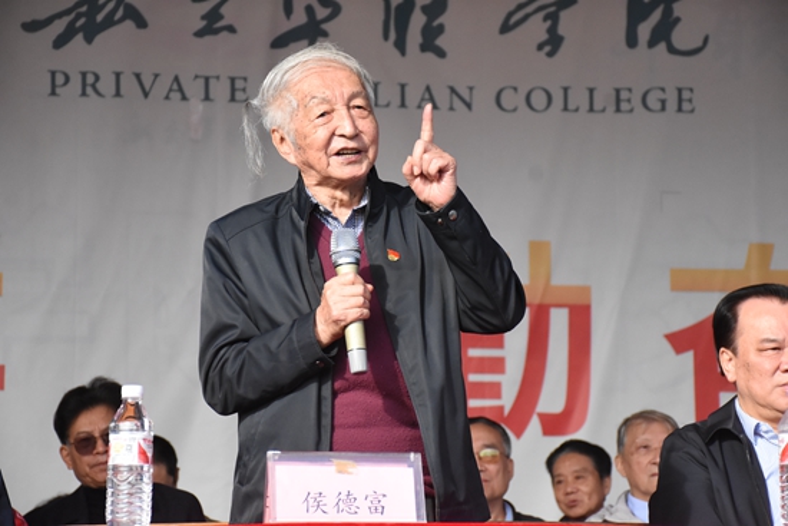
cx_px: 394
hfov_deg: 18.2
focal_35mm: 112
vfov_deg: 12.2
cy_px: 263
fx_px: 2463
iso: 2500
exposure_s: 1/4000
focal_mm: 75
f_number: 5
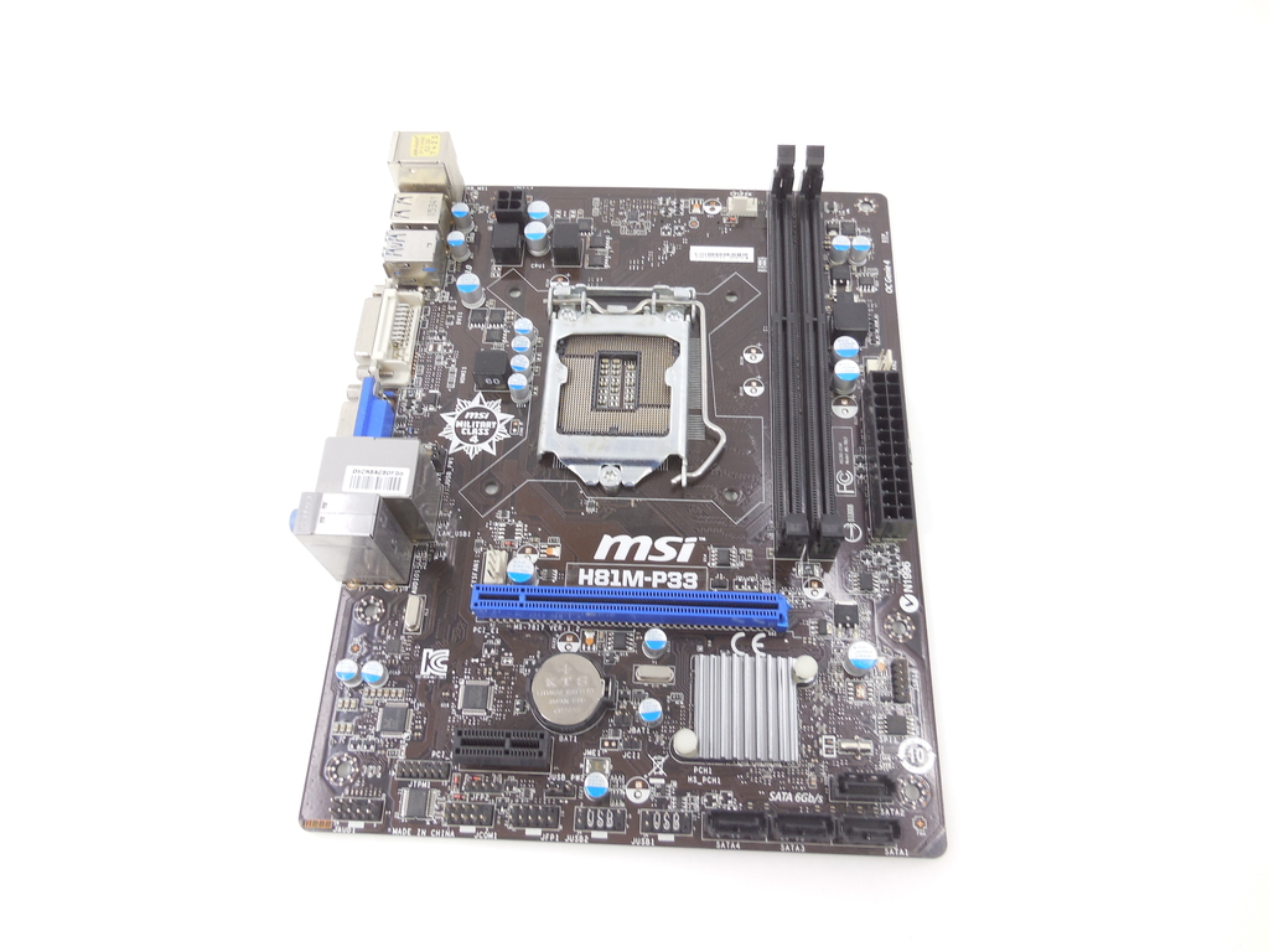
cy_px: 476
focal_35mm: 25
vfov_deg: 54.9
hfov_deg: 69.4
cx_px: 634
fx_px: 916
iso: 140
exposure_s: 1/30
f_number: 3.1
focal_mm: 4.5
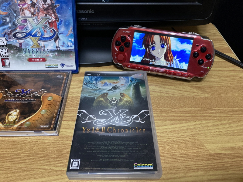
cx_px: 122
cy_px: 91
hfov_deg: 63.4
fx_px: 197
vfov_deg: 49.7
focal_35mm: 28
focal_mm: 3.99
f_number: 1.8
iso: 320
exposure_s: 1/40
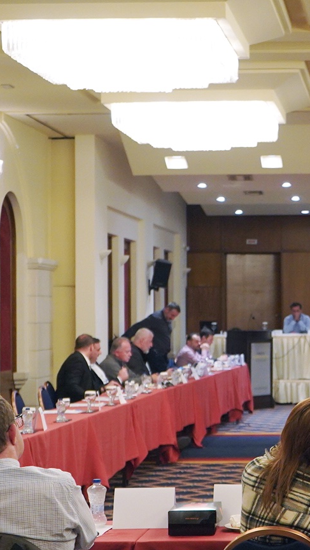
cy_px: 288
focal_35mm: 94
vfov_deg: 22.7
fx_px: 1373
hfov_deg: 12.5
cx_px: 384
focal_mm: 48
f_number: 4.5
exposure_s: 1/160
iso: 4000
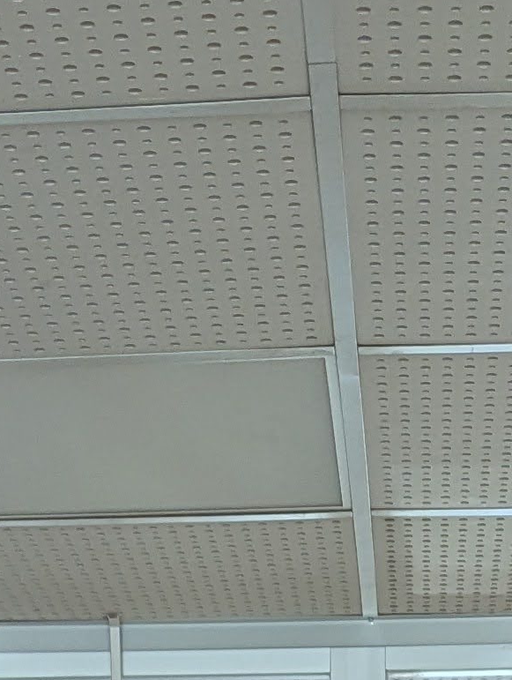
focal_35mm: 127
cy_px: 1706
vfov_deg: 12.0
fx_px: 2497
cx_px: 244
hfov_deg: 11.7
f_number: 1.85
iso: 168
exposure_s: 1/100
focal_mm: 6.81
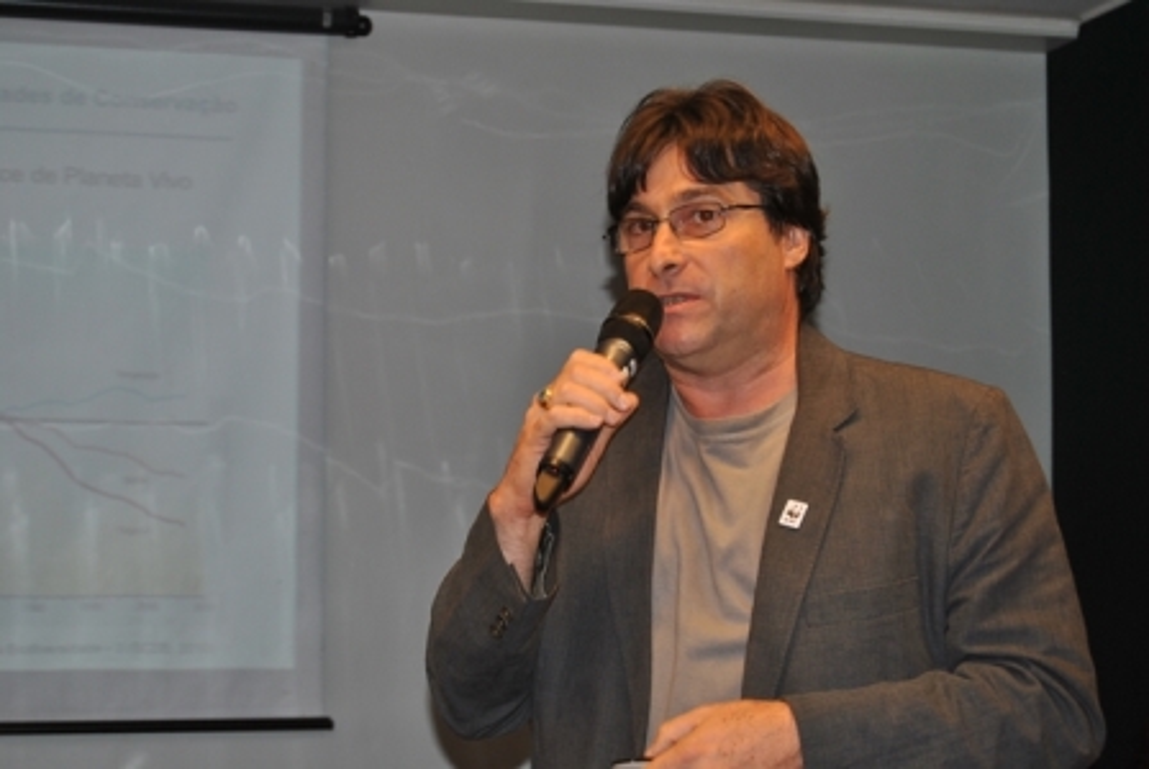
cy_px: 384
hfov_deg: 24.6
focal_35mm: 82
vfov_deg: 16.6
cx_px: 574
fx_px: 2637
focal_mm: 55
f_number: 5.6
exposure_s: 1/60
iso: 200
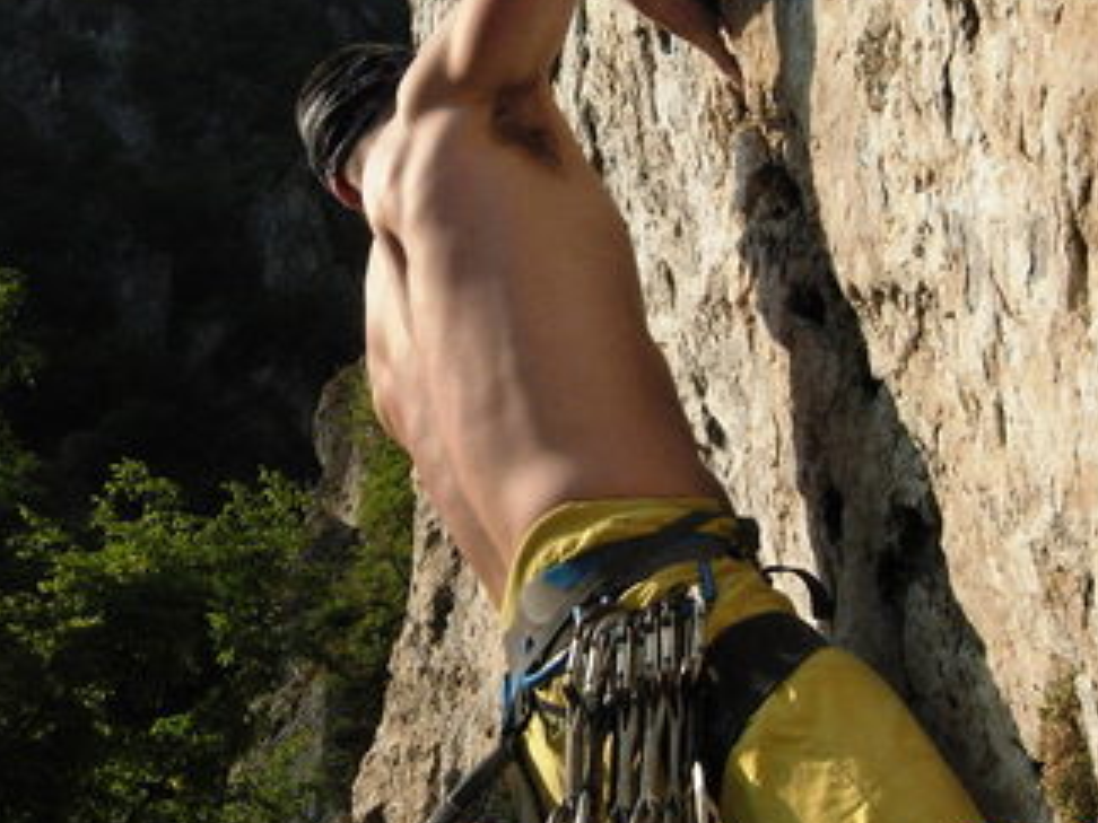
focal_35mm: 76
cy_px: 251
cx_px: 407
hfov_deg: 25.6
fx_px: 2411
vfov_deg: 19.3
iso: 200
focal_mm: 8.5
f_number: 7.1
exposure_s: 1/861
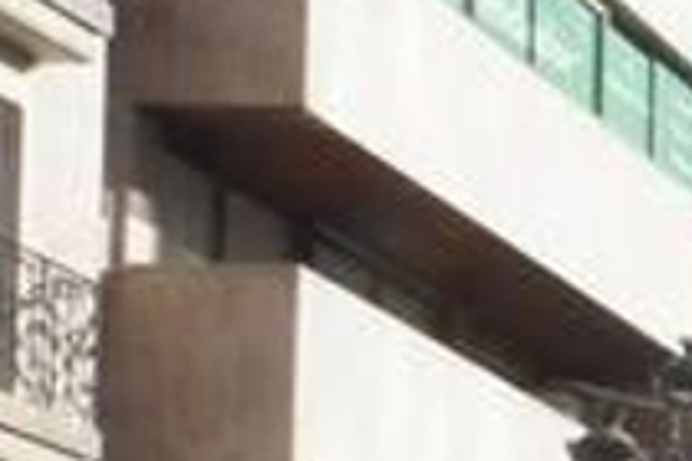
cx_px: 2168
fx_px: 3517
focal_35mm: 183
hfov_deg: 8.9
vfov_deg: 7.1
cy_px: 1108
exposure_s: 1/25
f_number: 22
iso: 200
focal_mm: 16
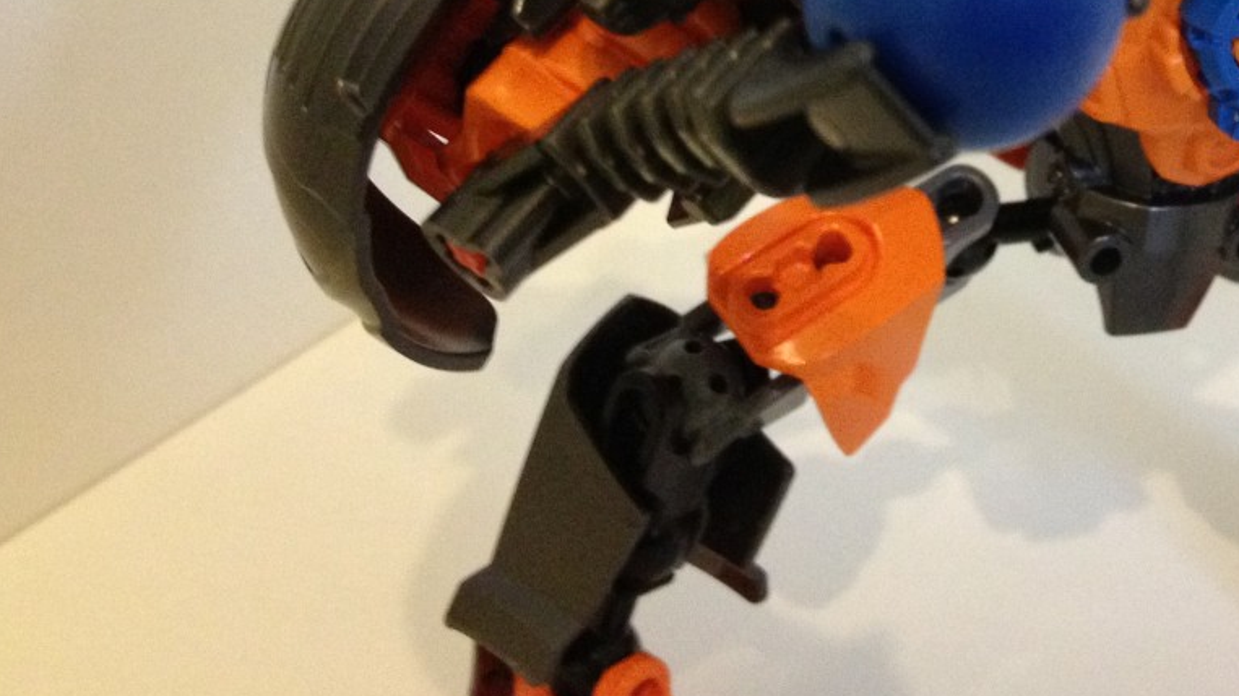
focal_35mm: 72
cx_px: 999
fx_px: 2365
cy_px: -159
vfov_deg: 16.0
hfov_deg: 28.7
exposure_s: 1/20
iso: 320
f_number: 2.4
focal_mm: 4.28
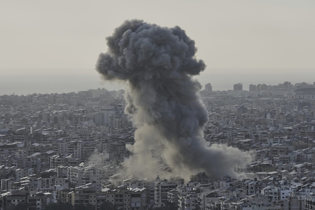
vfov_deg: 7.7
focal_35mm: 178
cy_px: 105
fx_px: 1557
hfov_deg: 11.6
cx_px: 158
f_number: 6.3
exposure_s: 1/4000
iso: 1600
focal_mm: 178
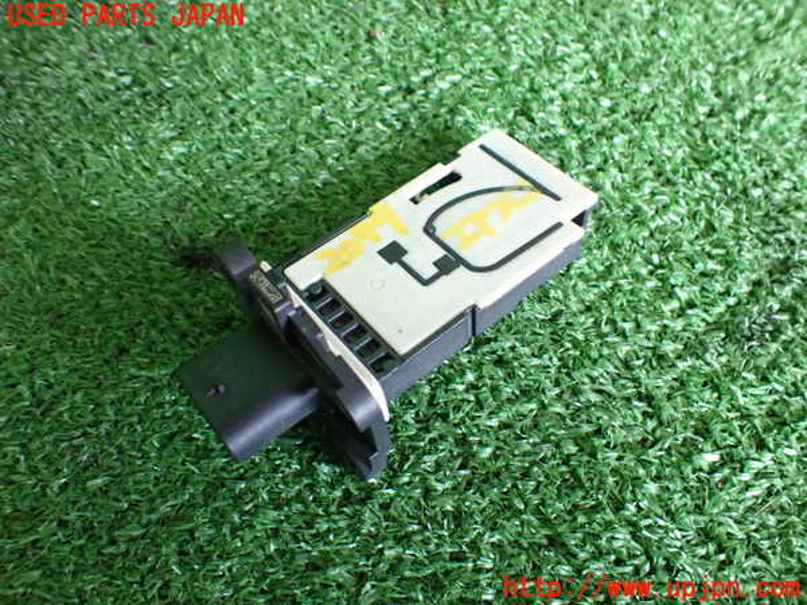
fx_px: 699
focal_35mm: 30
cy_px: 302
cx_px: 404
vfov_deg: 46.8
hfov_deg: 60.0
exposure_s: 1/125
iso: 400
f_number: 2.3
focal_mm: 5.4
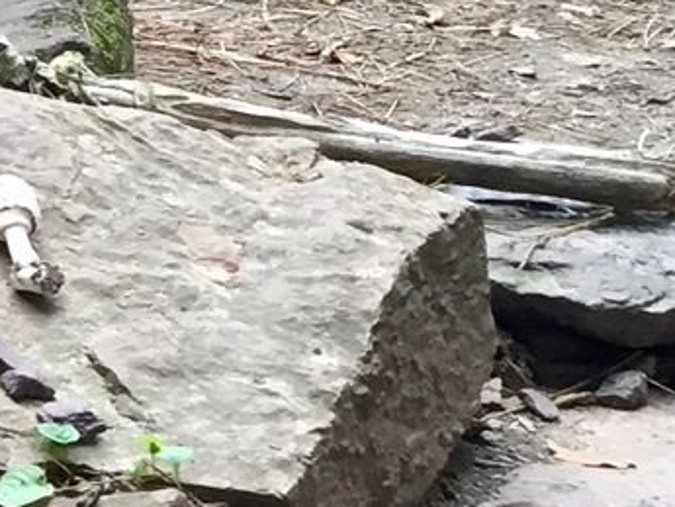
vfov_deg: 8.6
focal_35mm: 168
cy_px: -343
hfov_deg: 10.0
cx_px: -1027
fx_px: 3277
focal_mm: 4.15
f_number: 2.2
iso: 32
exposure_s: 1/30
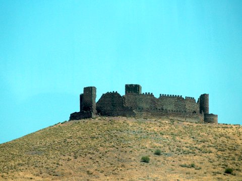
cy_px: 90
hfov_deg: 6.6
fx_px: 2097
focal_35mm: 300
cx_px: 121
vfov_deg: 5.0
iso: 100
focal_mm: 64.3
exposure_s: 1/640
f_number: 3.5
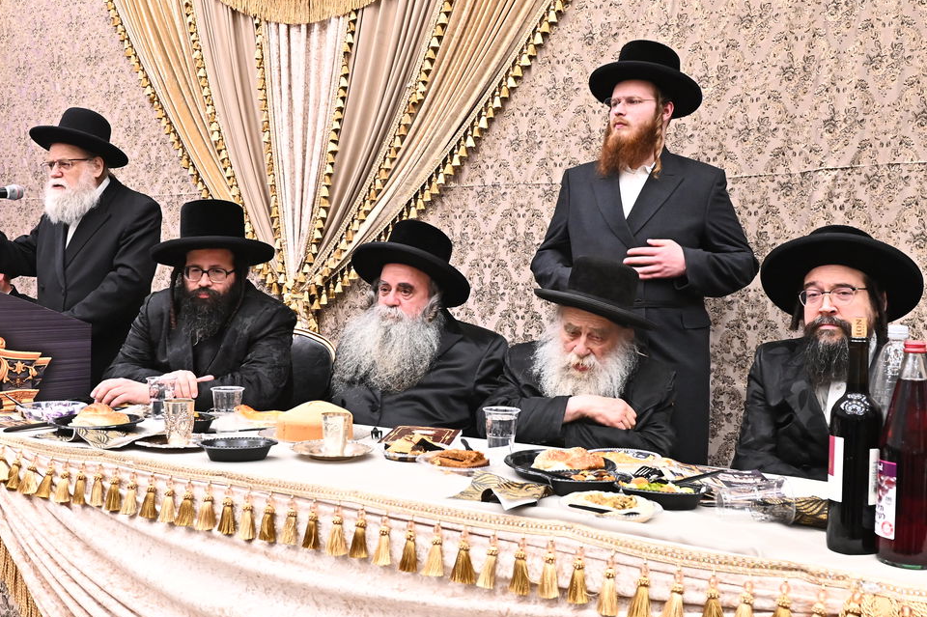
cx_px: 413
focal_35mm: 35
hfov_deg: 54.3
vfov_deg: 37.8
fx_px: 901
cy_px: 300
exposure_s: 1/160
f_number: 6.3
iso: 3200
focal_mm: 24
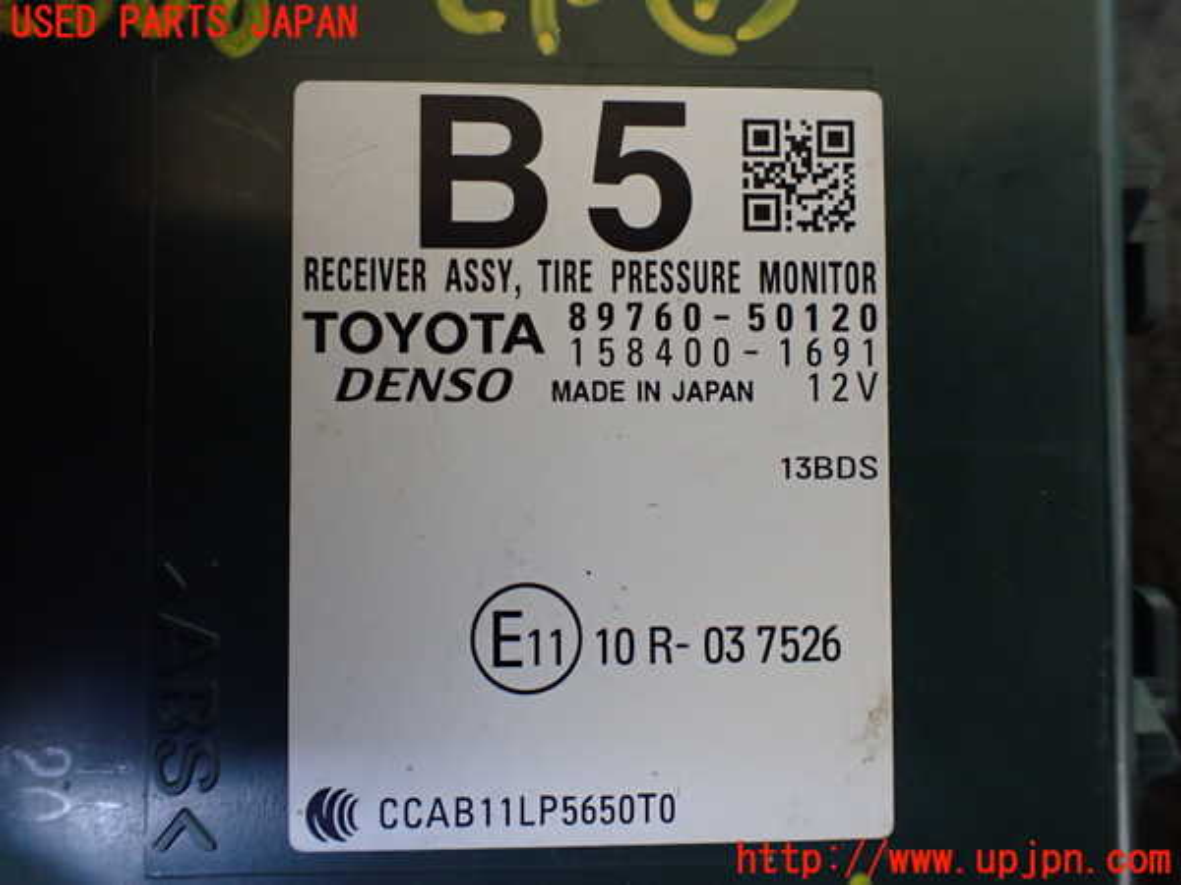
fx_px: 1024
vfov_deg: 46.8
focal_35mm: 30
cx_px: 590
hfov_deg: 60.0
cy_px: 442
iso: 500
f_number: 2.3
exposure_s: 1/125
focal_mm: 5.4
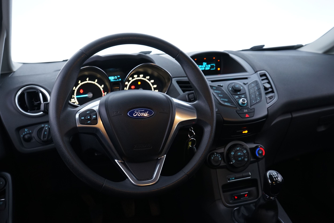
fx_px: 325
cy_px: 112
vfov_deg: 37.9
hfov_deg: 54.4
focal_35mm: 35
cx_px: 167
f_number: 5.6
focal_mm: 35
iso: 1000
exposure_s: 1/6
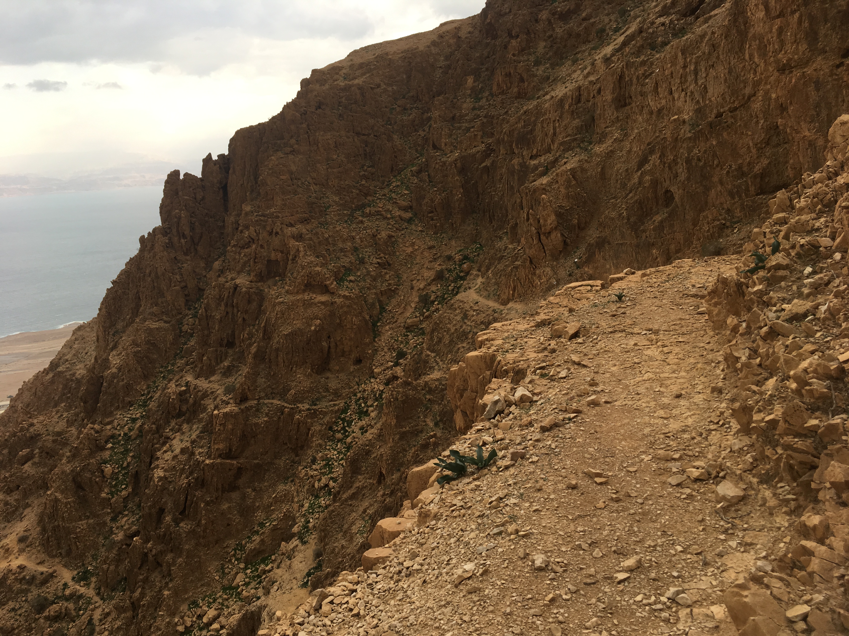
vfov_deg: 48.2
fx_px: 711
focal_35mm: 29
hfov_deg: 61.7
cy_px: 318
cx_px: 424
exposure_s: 1/351
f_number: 2.2
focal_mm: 4.15
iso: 25
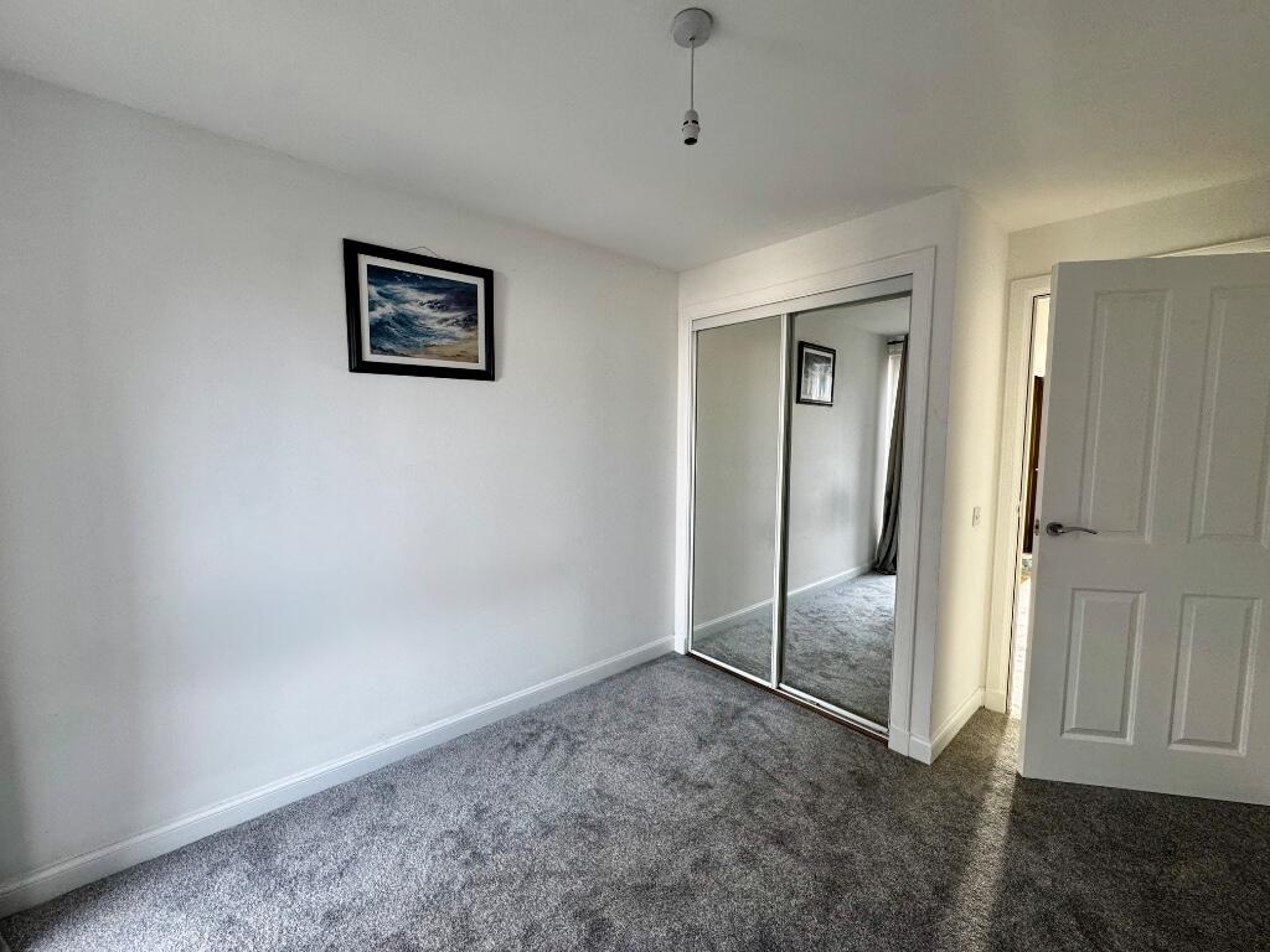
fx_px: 514
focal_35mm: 14
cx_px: 635
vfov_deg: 85.7
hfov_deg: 102.1
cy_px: 476
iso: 160
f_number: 2.2
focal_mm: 2.22
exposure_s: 1/100
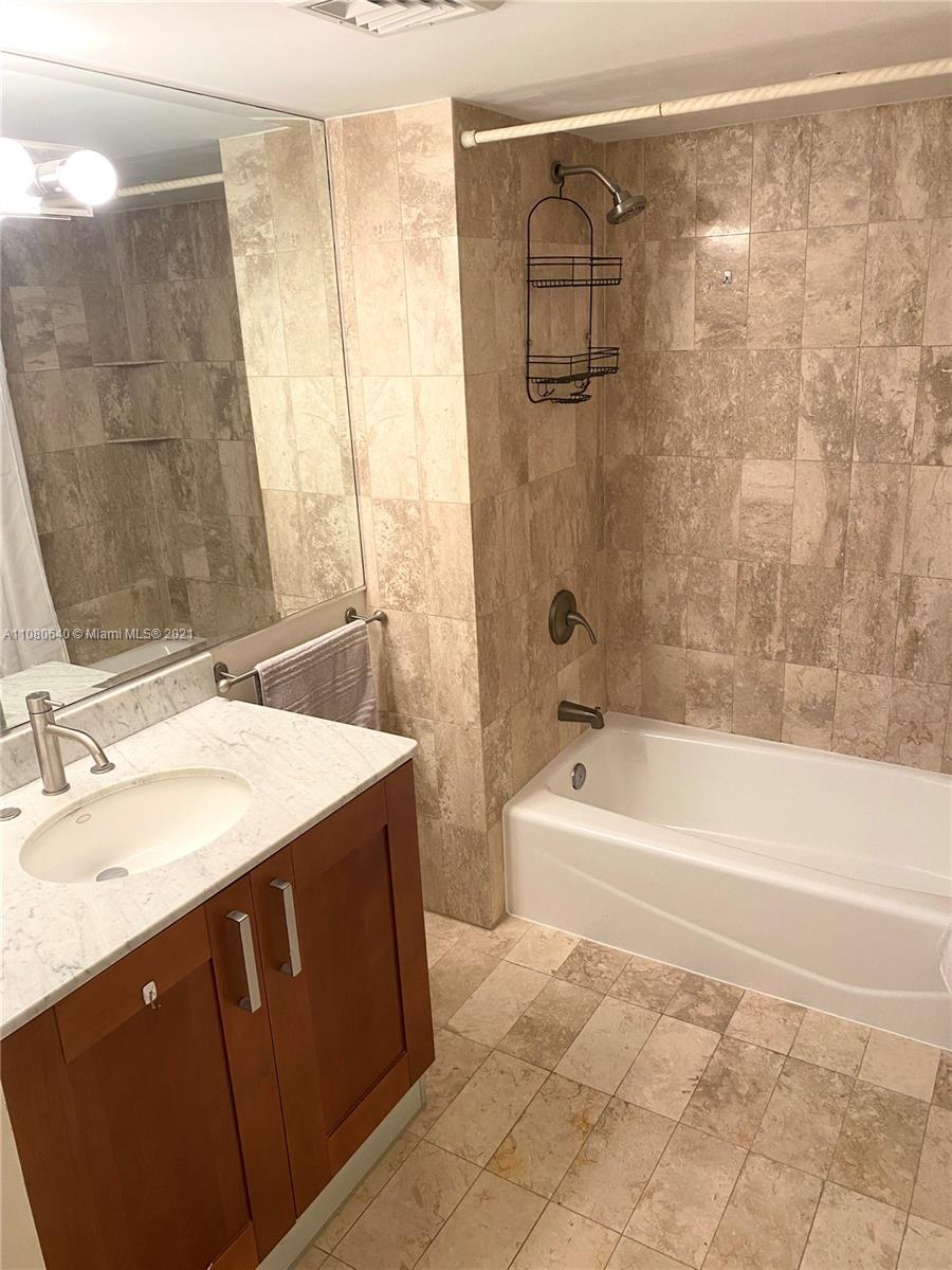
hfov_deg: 53.1
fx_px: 953
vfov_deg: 67.3
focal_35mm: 26
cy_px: 635
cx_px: 476
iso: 125
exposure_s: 1/60
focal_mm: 4.25
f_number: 1.8
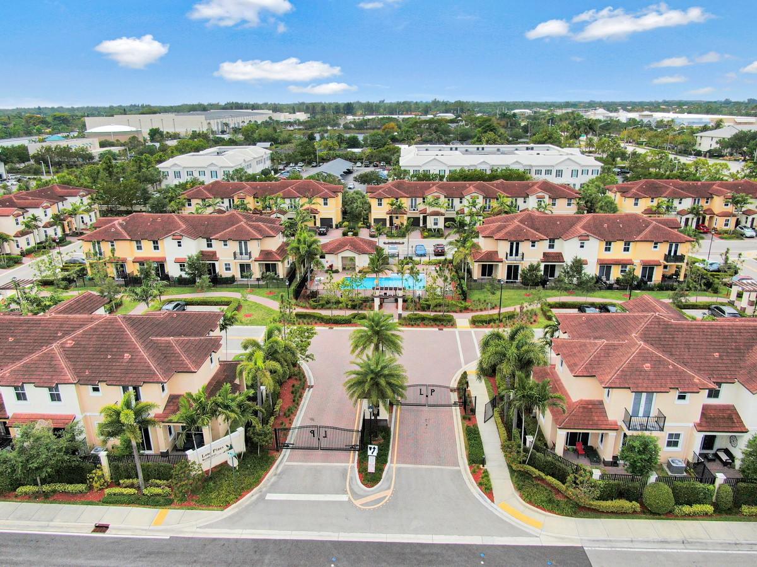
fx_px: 525
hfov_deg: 71.6
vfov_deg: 56.8
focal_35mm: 24
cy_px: 284
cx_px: 378
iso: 100
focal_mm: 4.39
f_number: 2.8
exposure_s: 1/2500
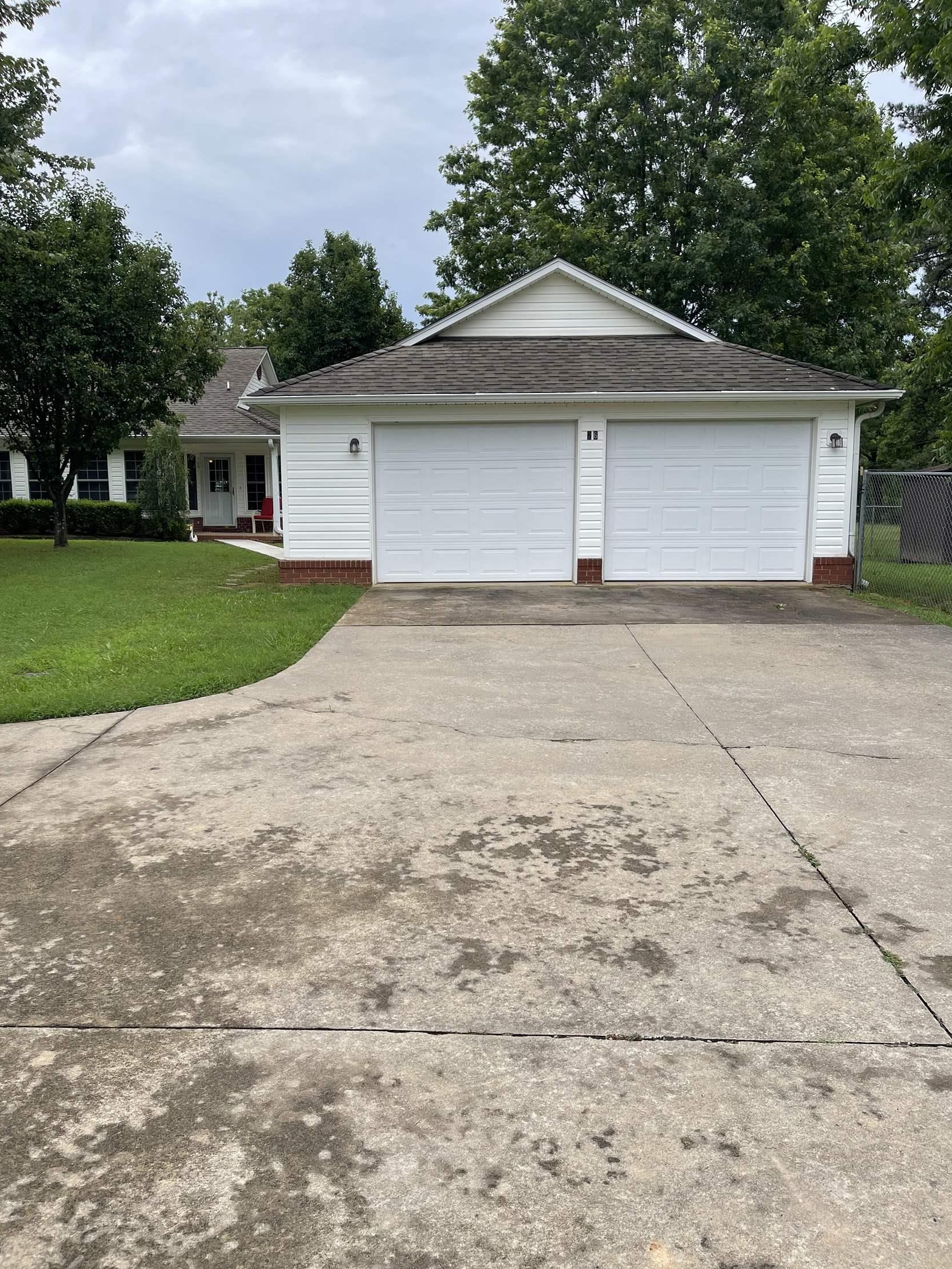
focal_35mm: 26
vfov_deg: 67.3
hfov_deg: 53.1
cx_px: 462
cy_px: 639
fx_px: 953
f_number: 1.6
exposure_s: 1/2488
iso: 32
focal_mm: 5.1
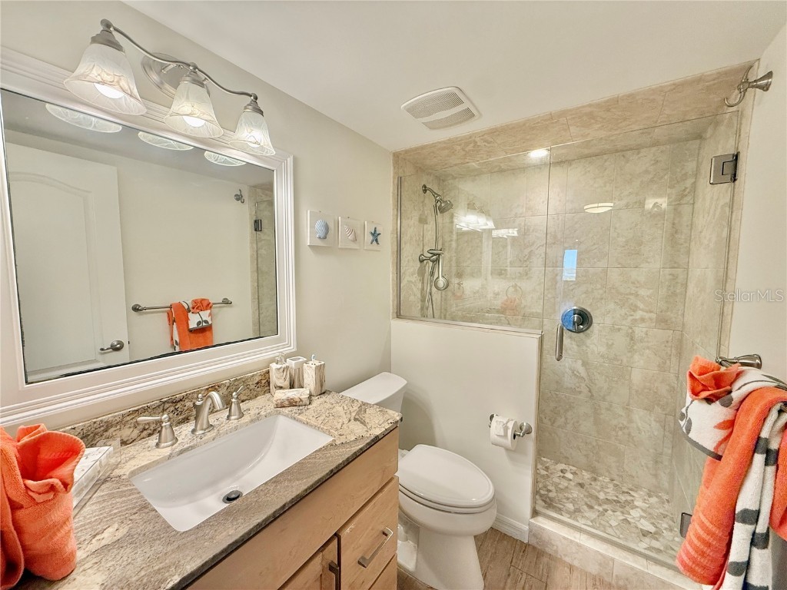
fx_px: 318
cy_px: 295
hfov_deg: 102.1
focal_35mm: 14
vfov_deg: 85.7
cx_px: 394
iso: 125
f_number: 2.2
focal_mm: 2.22
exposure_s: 1/120
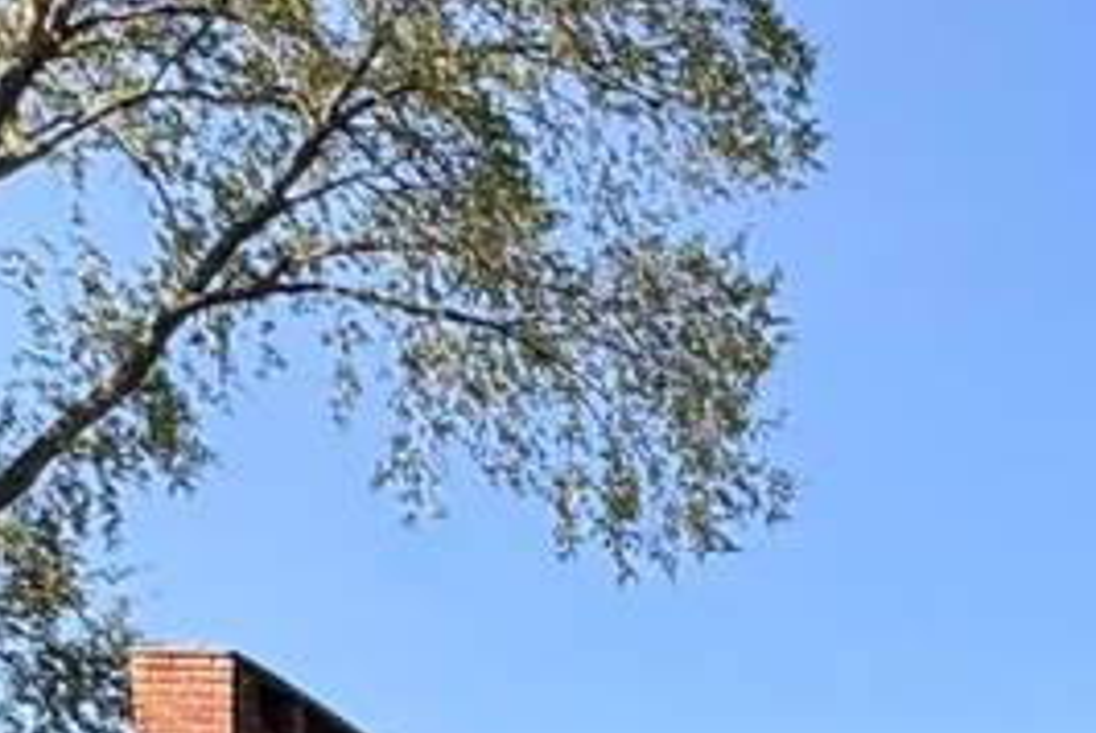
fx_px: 2133
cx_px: 1562
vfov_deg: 14.3
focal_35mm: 70
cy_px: 1672
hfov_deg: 23.9
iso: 64
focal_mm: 2.22
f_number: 2.2
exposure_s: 1/390
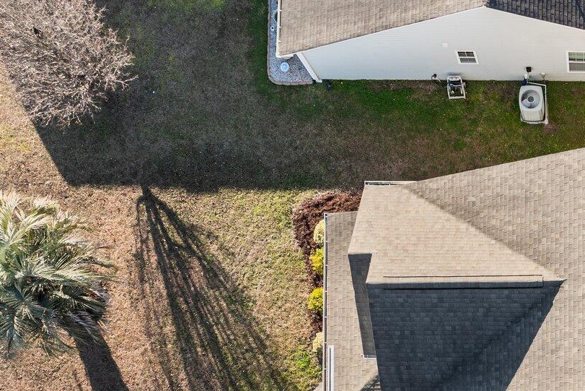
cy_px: 467
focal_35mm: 63
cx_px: 621
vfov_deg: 20.2
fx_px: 1024
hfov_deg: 29.2
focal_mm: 12.29
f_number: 2.8
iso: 100
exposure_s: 1/50
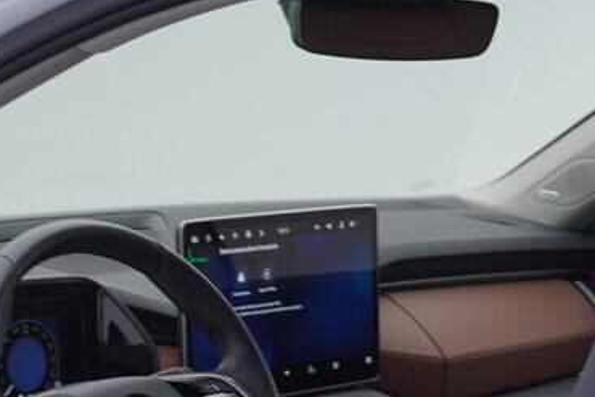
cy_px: 500
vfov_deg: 9.6
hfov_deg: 14.1
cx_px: -151
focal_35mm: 140
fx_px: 2315
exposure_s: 1/60
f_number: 4
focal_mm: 24
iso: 125
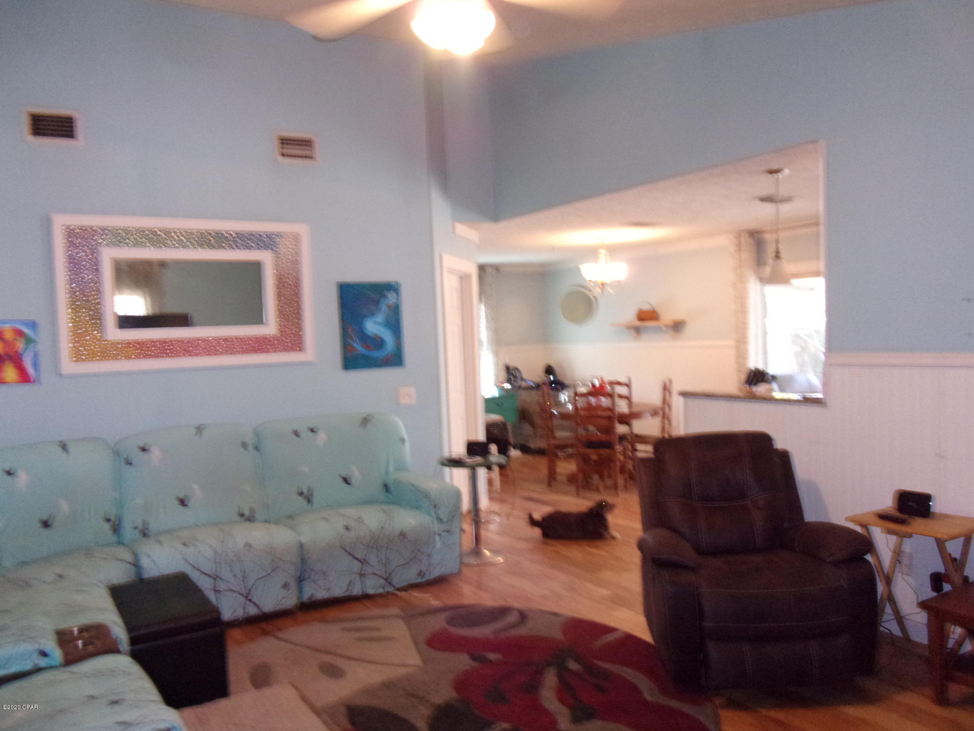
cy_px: 366
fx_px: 788
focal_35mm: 28
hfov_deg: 63.4
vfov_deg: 49.7
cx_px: 487
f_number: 3.9
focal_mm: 5.1
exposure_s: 1/17
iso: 443
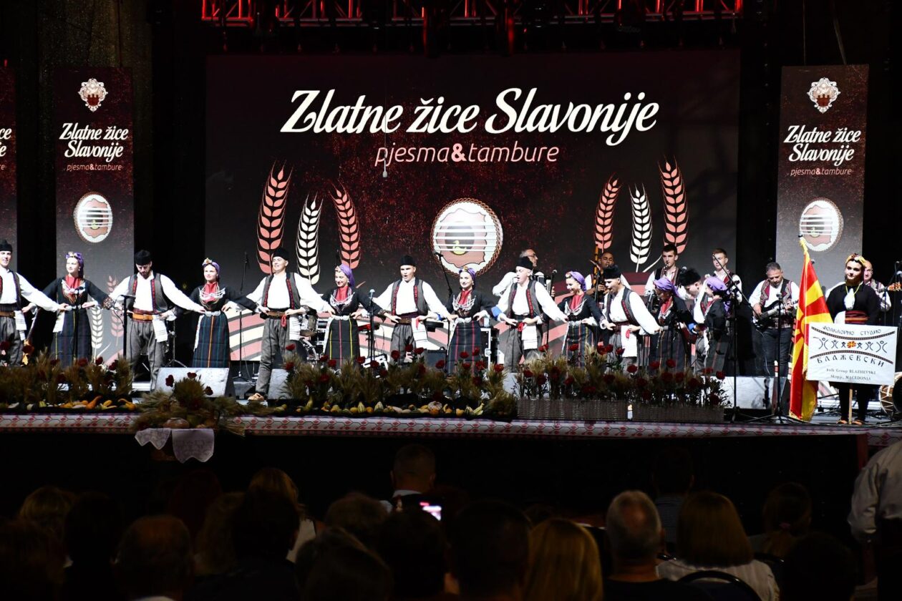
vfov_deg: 12.2
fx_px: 2806
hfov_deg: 18.3
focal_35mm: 112
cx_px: 451
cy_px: 300
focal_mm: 75
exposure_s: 1/80
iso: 2500
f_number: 5
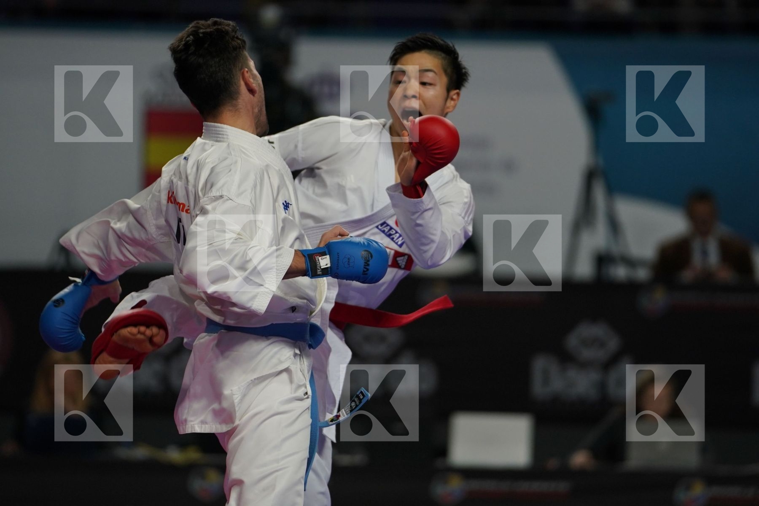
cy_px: 253
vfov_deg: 4.6
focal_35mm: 300
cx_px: 380
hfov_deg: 6.9
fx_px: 6325
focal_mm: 200
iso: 800
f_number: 2.8
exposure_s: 1/1000
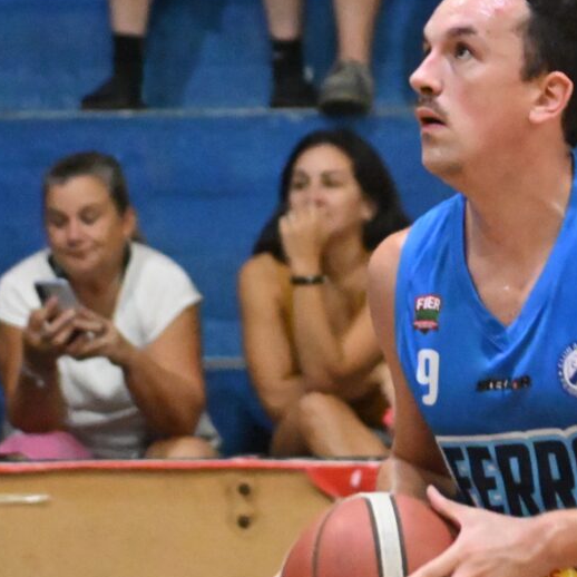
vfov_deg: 4.8
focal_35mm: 365
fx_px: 6883
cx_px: 372
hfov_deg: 4.8
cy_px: 322
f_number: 4.8
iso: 18000
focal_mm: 130
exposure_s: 1/500
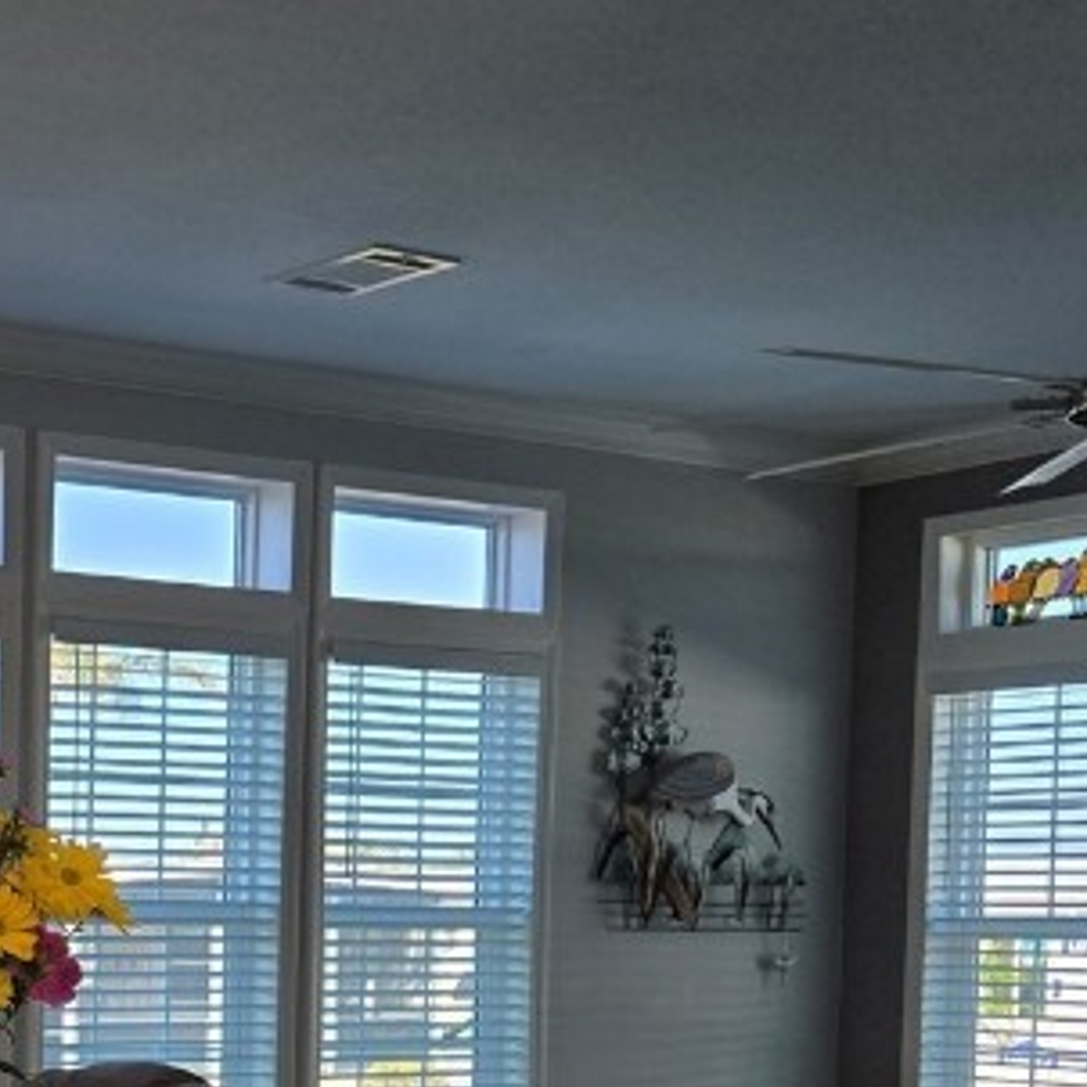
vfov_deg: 24.1
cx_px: -266
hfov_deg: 22.7
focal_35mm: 69
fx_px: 2451
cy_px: 1033
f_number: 1.8
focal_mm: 5.4
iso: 80
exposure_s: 1/1000
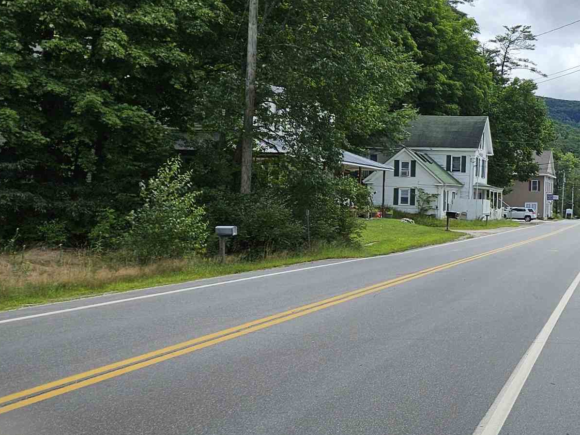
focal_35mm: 59
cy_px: 202
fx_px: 988
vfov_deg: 24.8
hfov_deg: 27.8
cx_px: 729
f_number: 1.8
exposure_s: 1/2443
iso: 25
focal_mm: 5.4
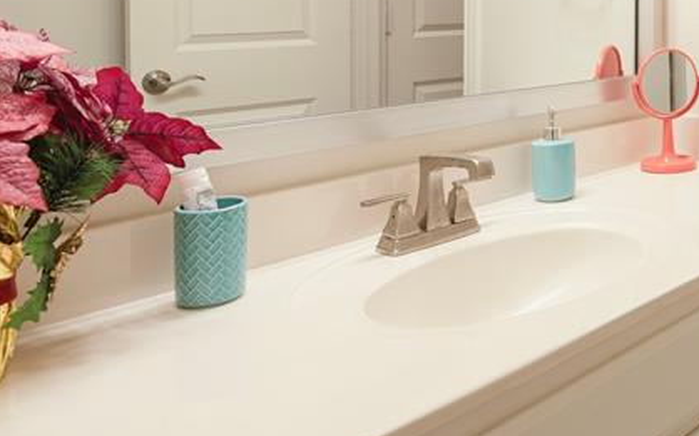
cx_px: 719
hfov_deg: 41.8
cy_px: 11
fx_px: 762
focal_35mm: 40
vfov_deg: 30.0
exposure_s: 1/13
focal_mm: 16
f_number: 7.1
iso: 100
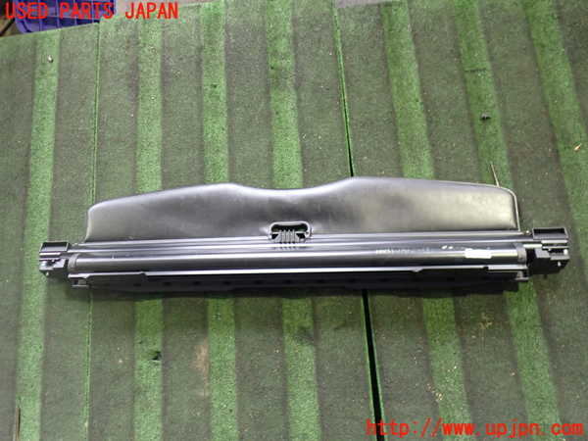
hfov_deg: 60.0
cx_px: 294
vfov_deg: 46.8
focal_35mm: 30
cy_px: 220
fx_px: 510
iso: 640
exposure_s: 1/30
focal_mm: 5.4
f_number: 2.3
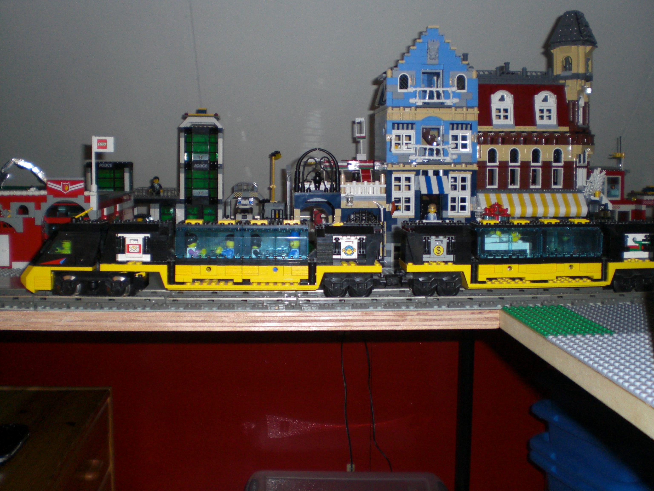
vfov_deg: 37.7
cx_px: 327
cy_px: 246
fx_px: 718
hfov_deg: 49.0
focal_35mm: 38
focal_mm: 6.3
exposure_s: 1/60
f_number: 3.1
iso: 200
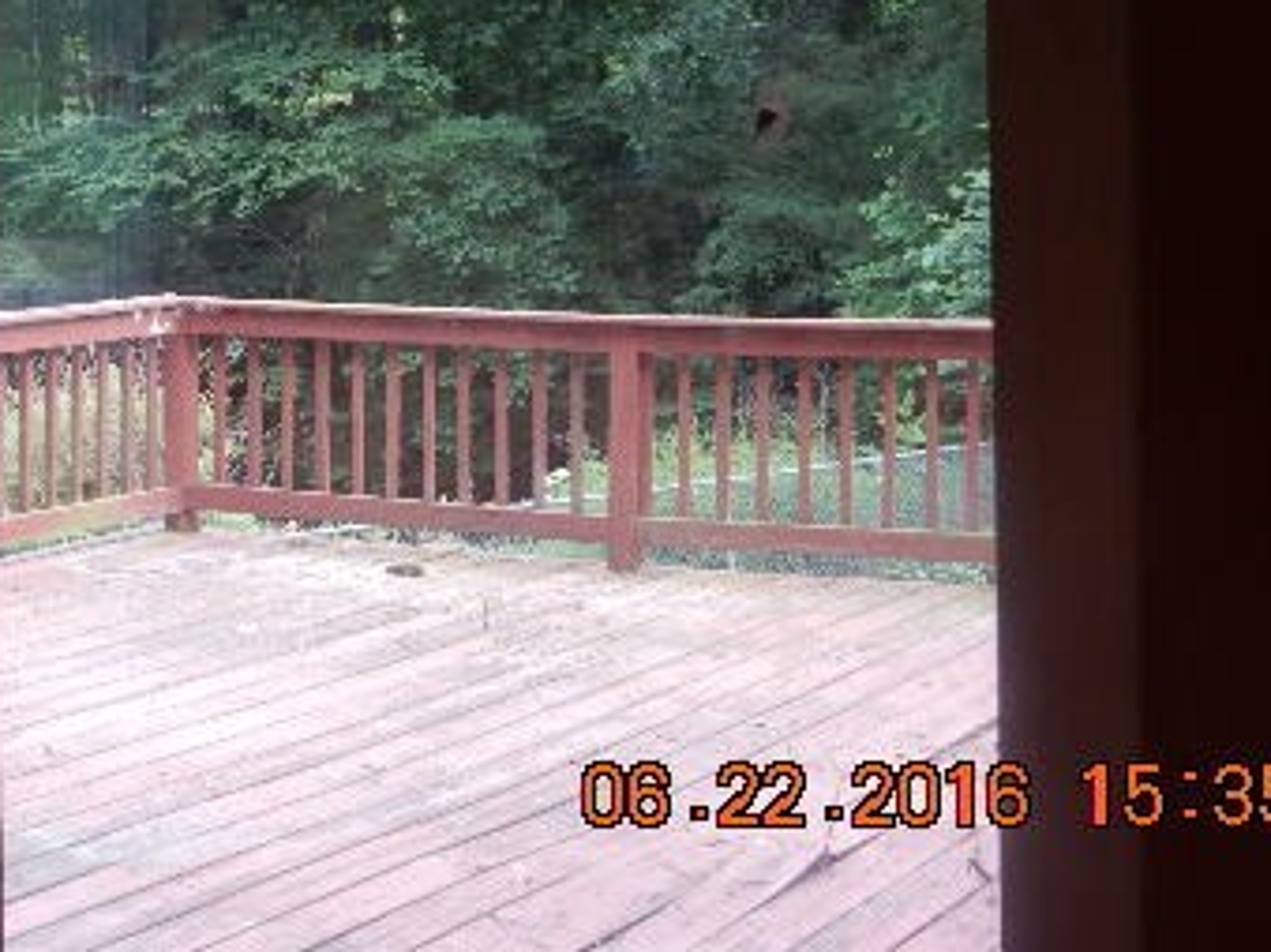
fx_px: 2496
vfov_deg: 21.1
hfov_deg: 27.8
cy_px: 82
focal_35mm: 68
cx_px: 206
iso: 125
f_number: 4
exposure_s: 1/30
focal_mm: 6.4
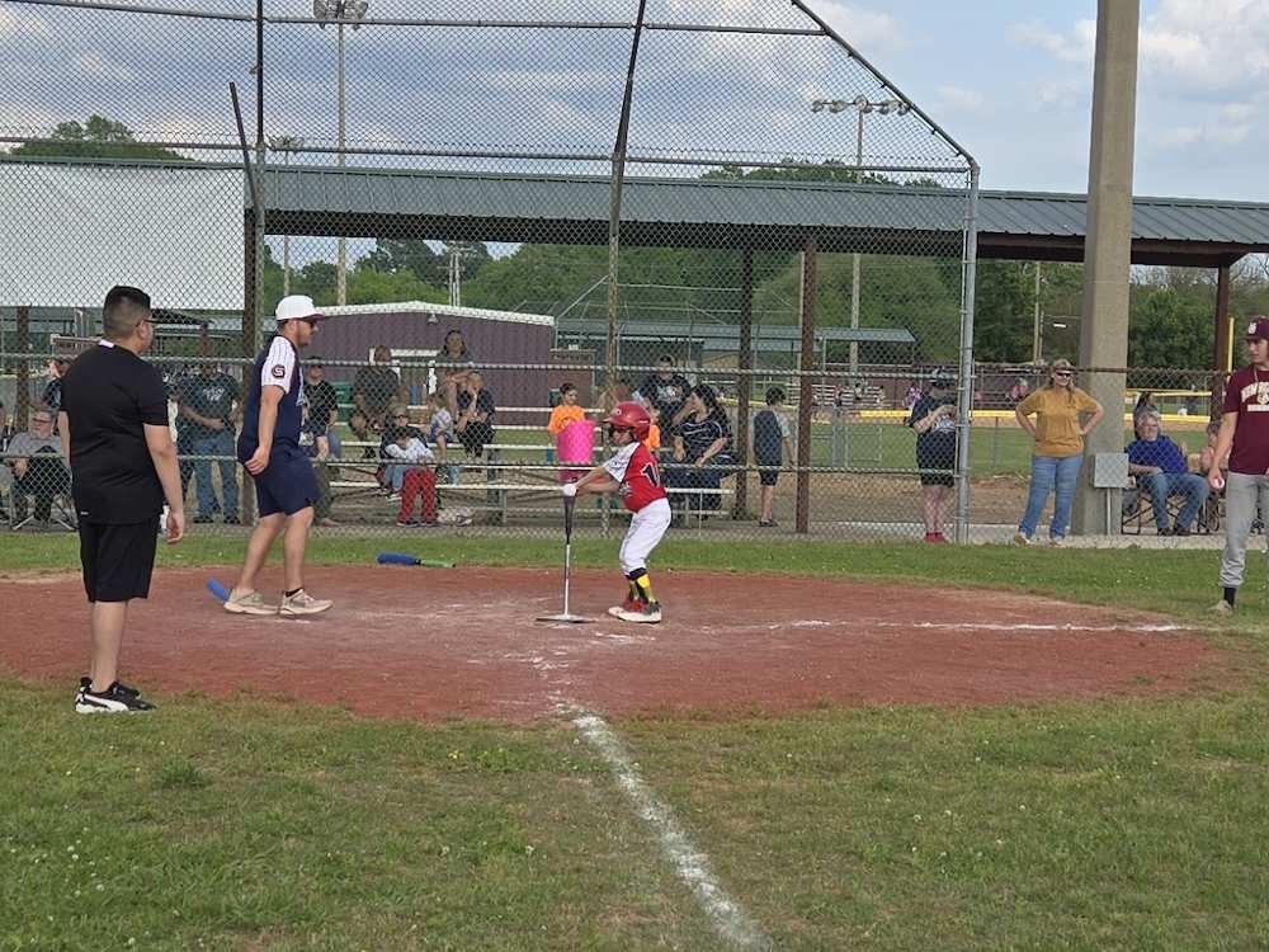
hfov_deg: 73.9
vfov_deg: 58.9
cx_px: 634
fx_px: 843
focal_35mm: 23
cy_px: 476
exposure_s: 1/1235
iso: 25
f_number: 1.8
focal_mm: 5.4
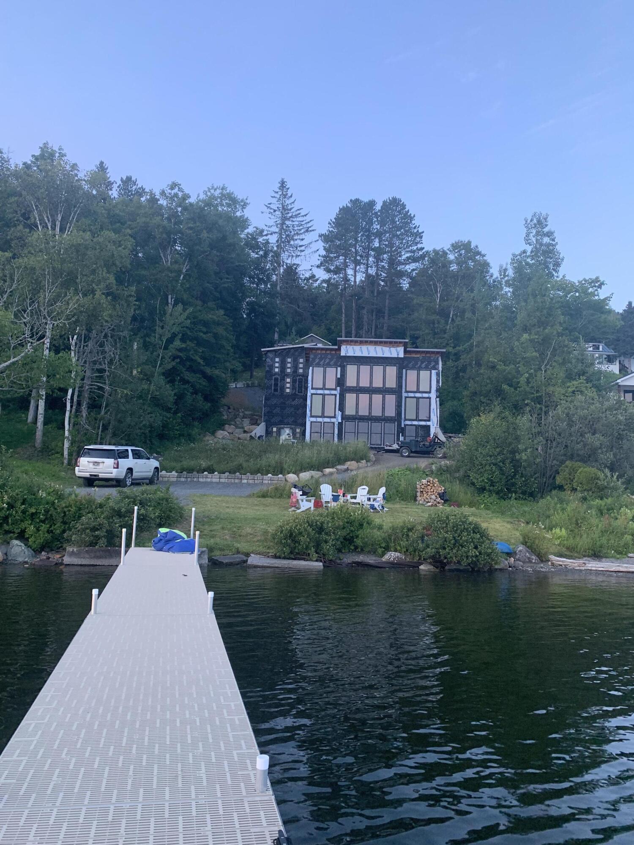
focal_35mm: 26
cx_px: 317
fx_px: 635
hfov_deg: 53.1
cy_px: 422
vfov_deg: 67.3
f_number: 1.8
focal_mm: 4.25
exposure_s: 1/75
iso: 100
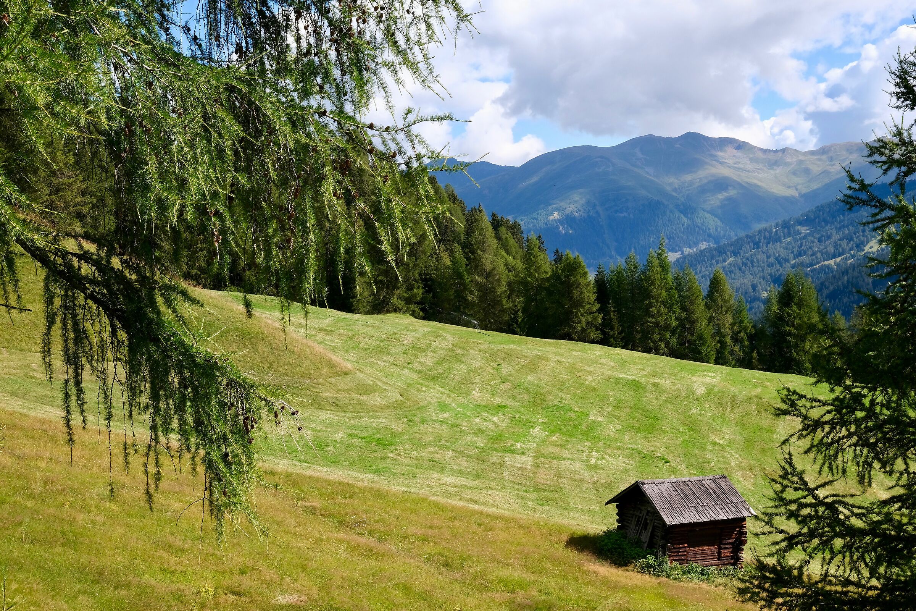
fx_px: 1374
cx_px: 458
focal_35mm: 54
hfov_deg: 36.9
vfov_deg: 25.1
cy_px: 306
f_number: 13
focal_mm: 35.8
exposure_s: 1/200
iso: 400
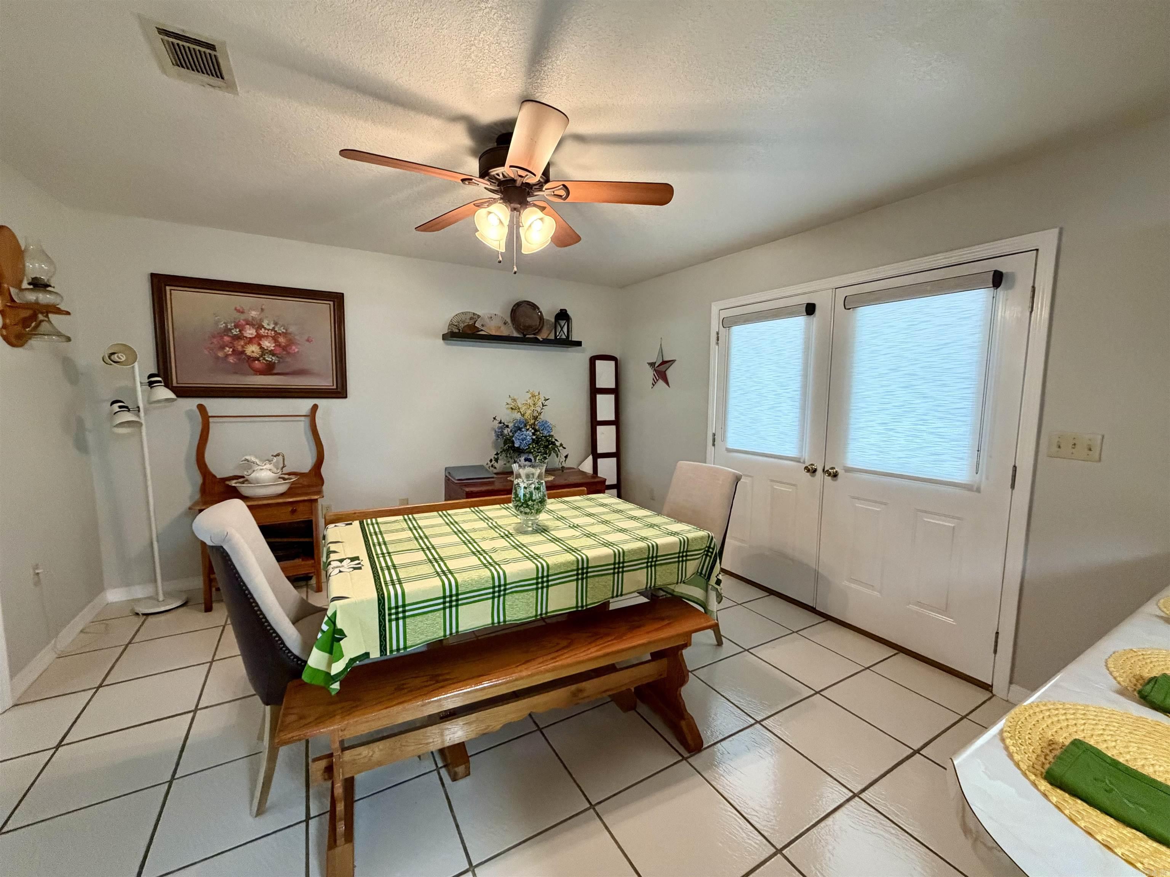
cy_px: 438
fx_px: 473
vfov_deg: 85.7
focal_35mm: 14
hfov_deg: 102.1
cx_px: 585
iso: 500
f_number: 2.2
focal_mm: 2.22
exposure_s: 1/60
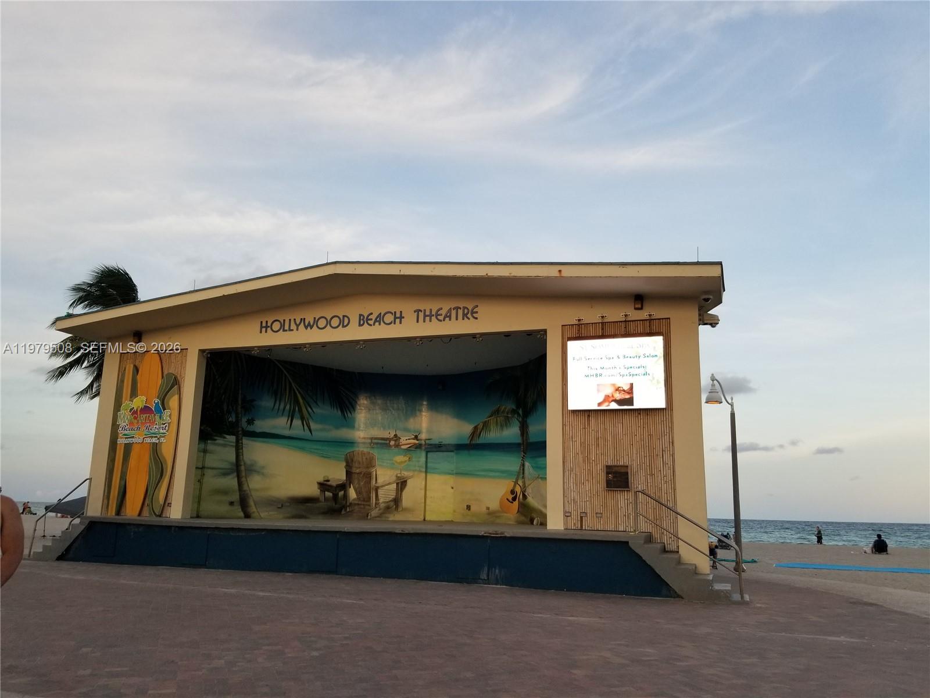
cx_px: 465
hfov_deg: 67.3
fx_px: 699
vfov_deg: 53.1
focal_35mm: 26
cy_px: 349
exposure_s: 1/202
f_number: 1.7
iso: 50
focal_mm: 4.25
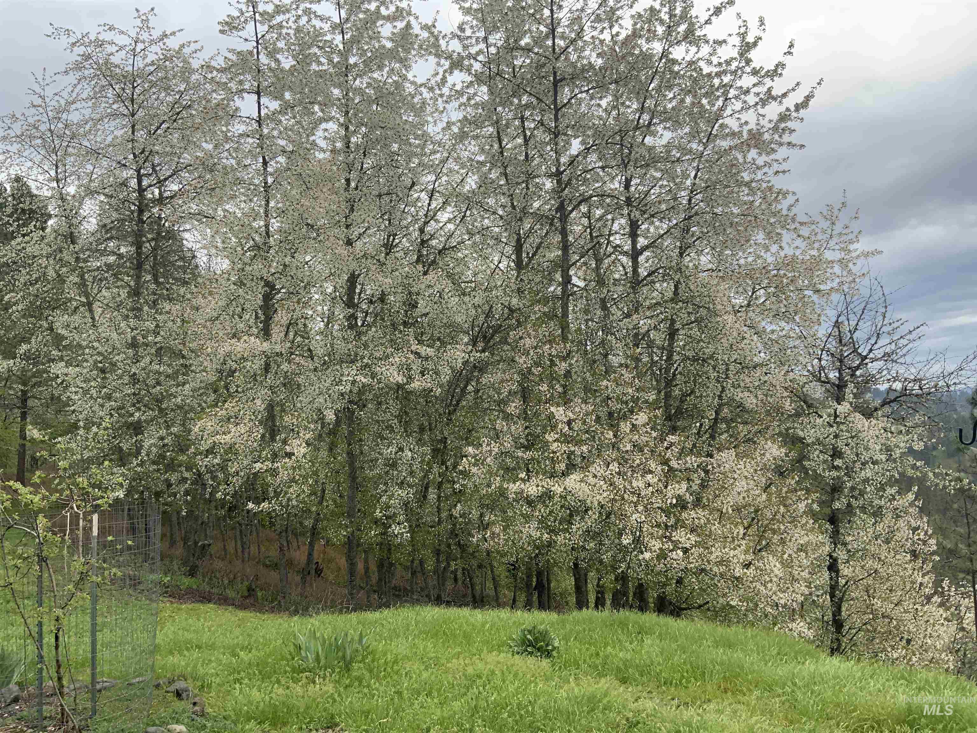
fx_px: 818
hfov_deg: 61.7
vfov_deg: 48.2
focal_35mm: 29
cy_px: 366
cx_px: 488
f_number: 1.8
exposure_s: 1/540
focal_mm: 3
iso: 16
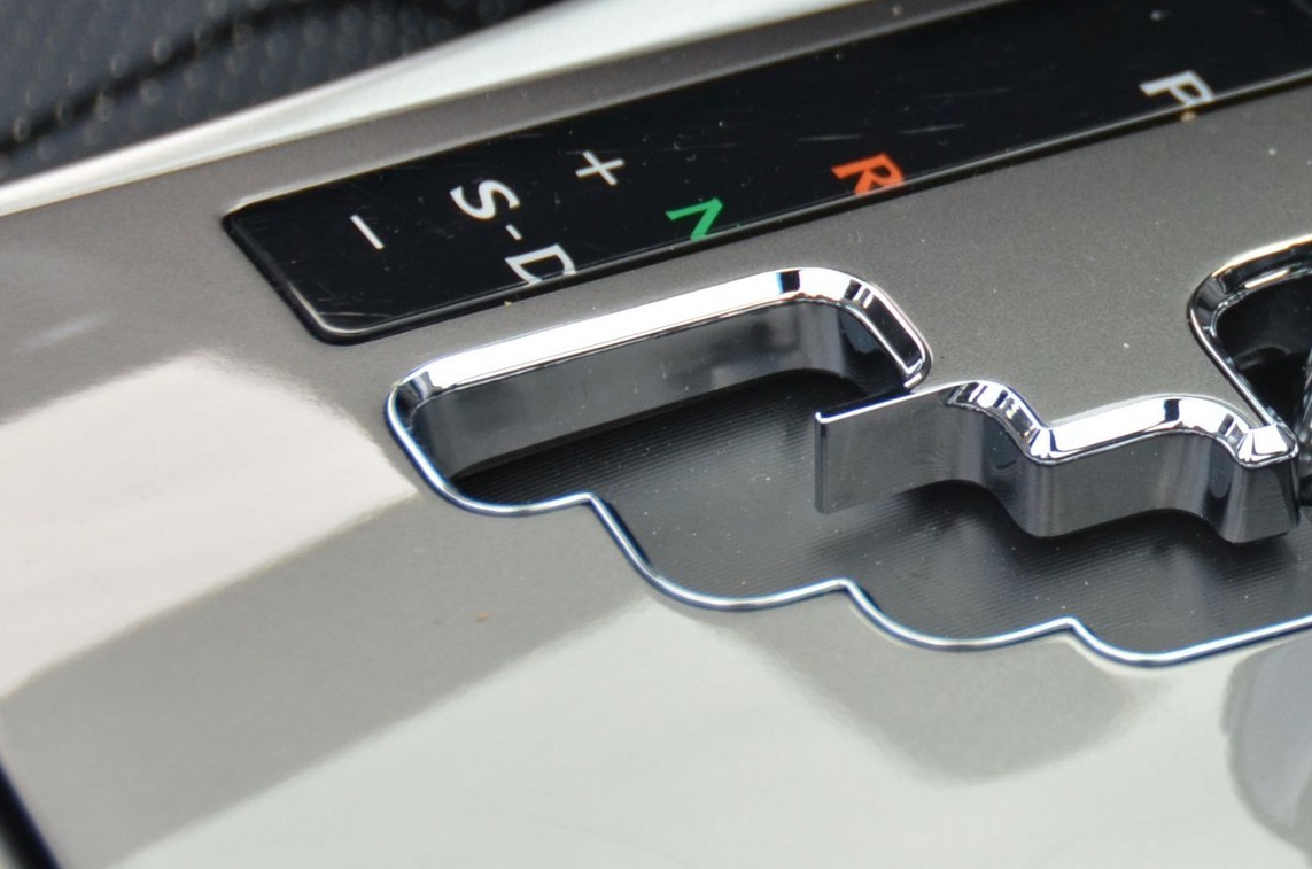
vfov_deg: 5.1
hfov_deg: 7.6
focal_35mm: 269
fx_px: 9783
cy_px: 84
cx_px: 1384
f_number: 5
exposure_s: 1/640
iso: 800
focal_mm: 82
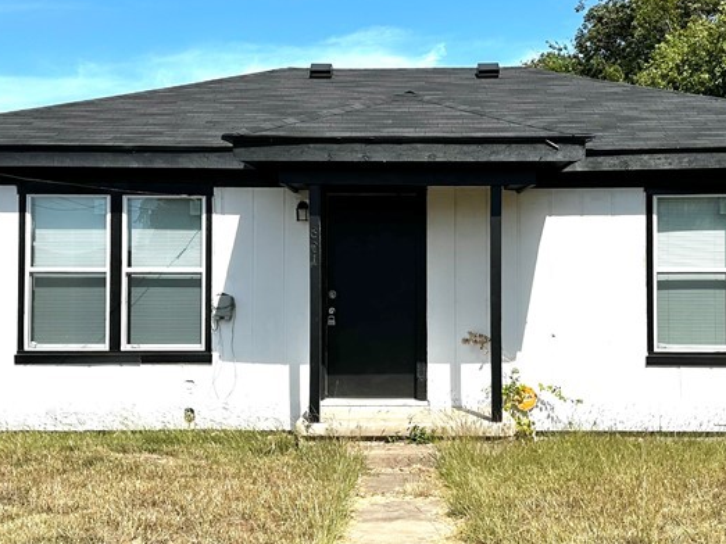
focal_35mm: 47
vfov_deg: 30.9
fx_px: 986
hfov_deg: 40.4
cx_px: 403
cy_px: 268
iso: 80
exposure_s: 1/6623
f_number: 1.78
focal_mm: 6.86
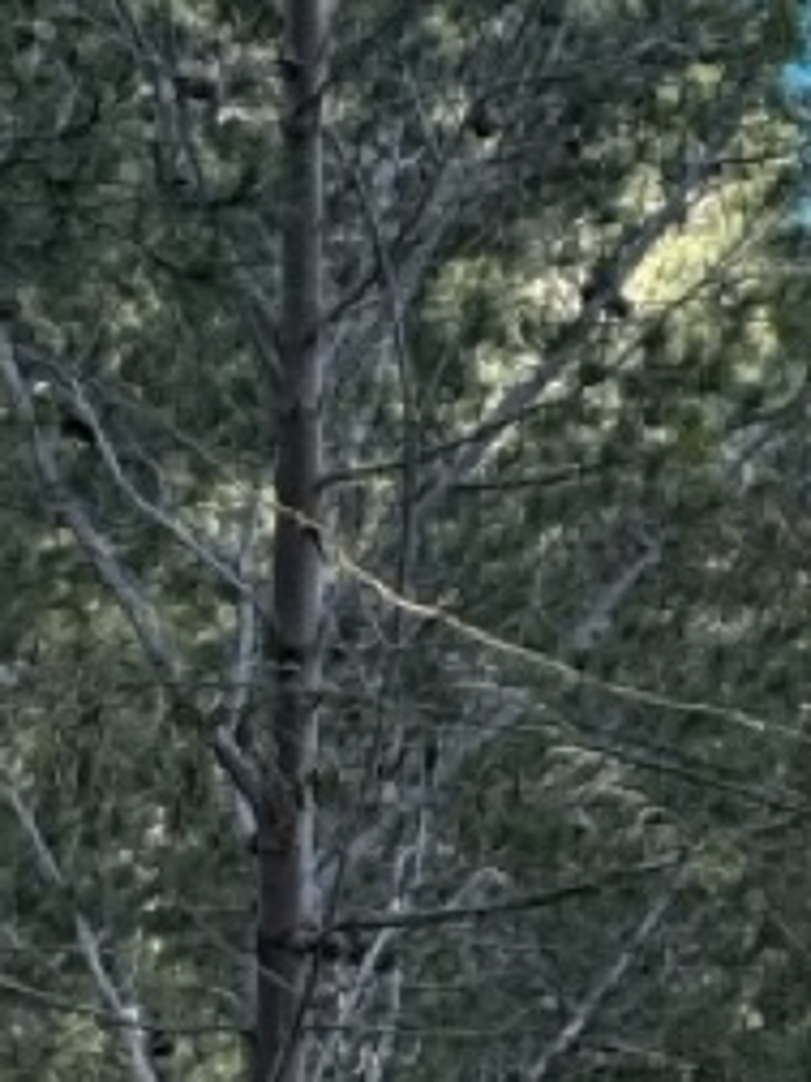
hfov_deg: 5.9
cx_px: 1914
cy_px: -142
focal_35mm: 244
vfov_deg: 8.1
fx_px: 7622
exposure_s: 1/1055
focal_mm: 6.76
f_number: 1.78
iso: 80
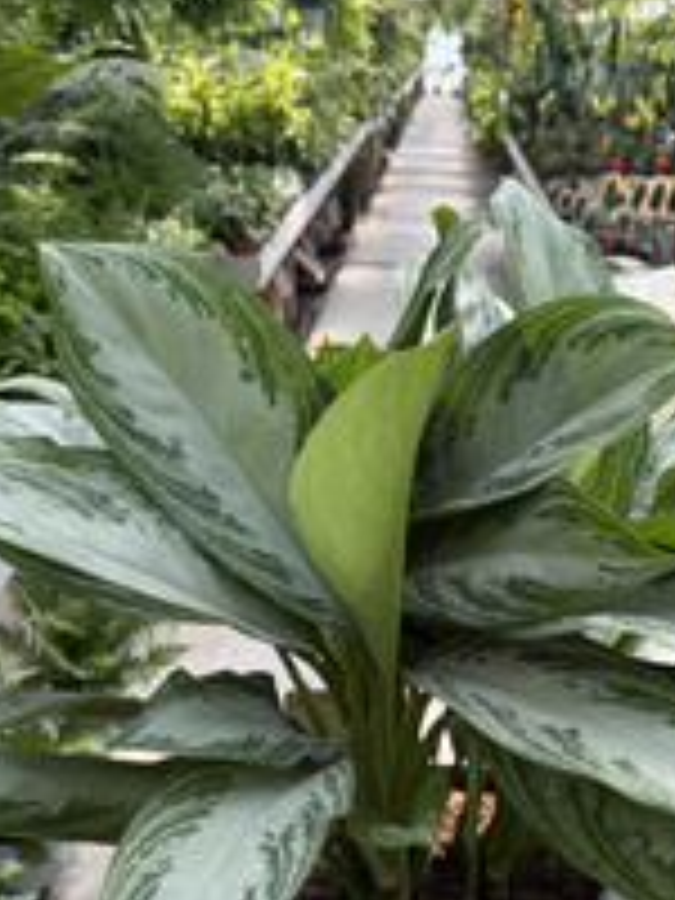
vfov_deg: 44.0
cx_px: 470
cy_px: 616
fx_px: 1092
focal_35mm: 42
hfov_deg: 33.9
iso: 80
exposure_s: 1/435
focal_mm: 6.76
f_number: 1.78
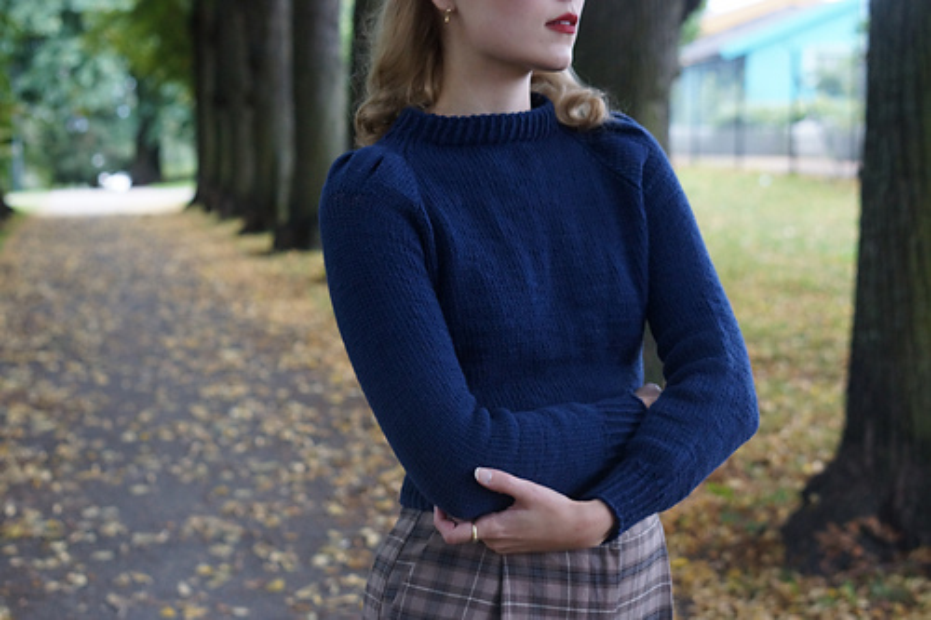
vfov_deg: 18.2
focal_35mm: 75
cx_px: 466
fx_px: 1939
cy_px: 310
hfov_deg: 27.0
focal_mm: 50
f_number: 4
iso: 1600
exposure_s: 1/80
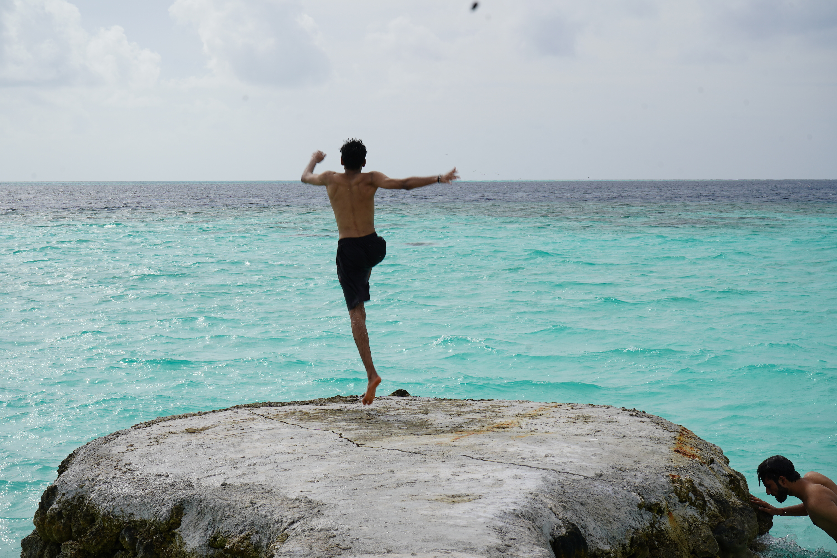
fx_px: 1627
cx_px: 418
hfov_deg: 28.8
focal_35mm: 70
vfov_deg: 19.5
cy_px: 279
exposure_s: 1/250
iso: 100
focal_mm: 70
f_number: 11
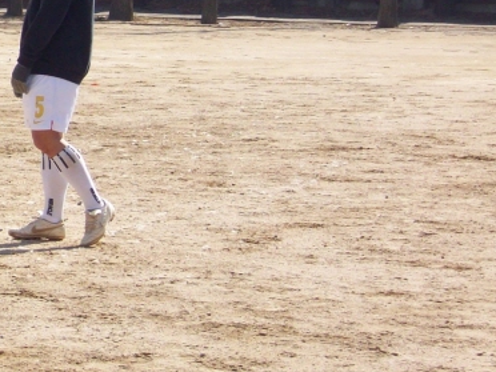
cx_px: -67
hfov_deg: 9.5
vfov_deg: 7.2
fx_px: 2937
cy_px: 64
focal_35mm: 205
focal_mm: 13.7
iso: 64
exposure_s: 1/307
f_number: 4.6
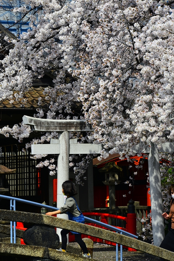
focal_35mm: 160
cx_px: 87
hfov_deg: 8.6
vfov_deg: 12.8
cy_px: 130
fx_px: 1159
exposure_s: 1/500
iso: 400
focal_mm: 160
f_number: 11
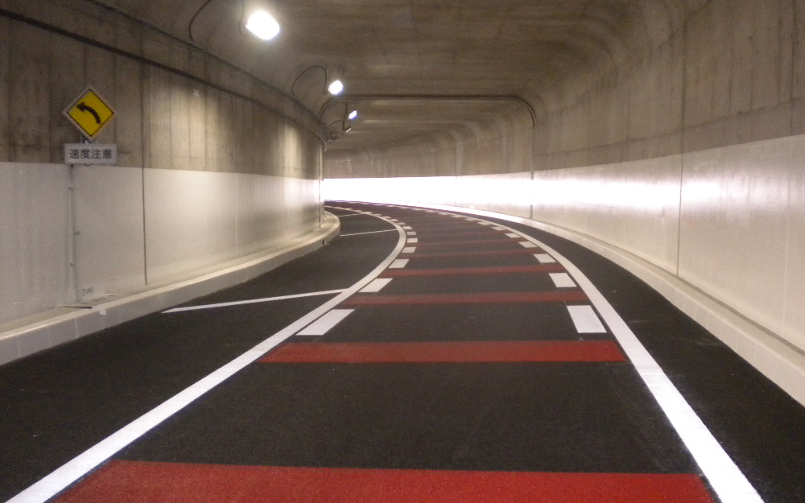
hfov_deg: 51.5
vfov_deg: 33.5
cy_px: 282
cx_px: 405
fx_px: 834
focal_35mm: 38
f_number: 3.1
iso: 400
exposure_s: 1/16.3
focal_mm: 6.3
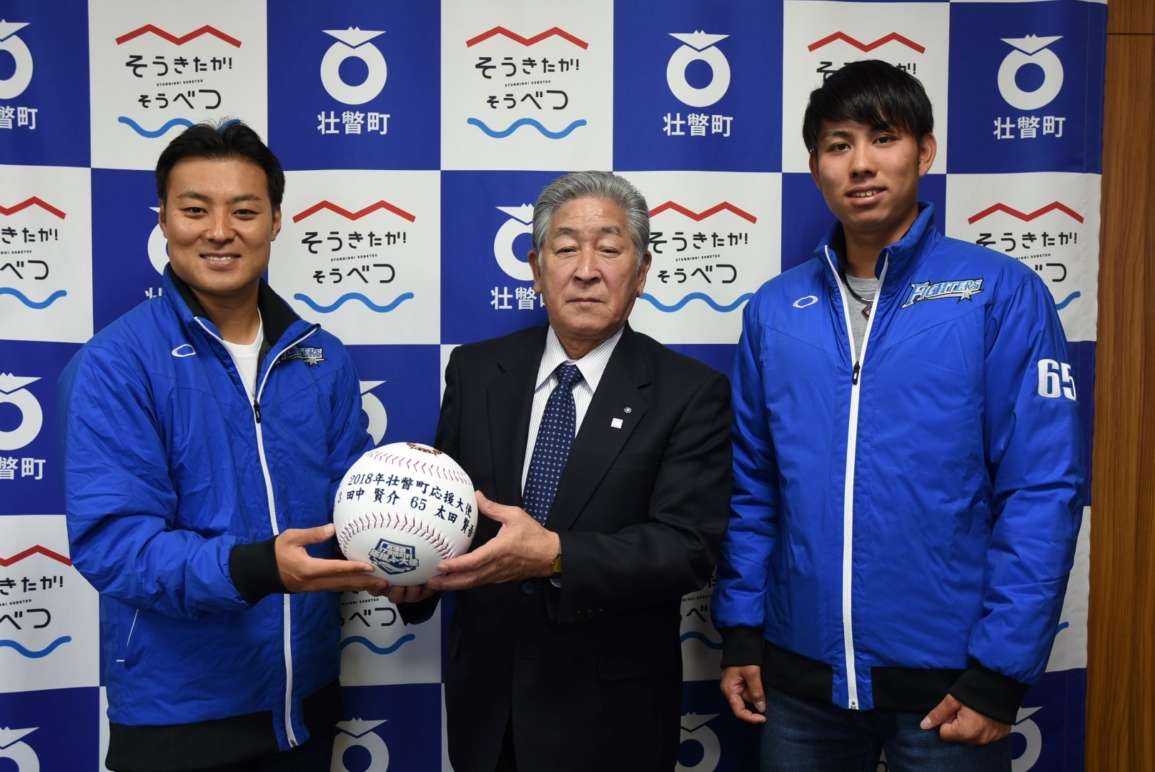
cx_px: 578
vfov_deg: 35.5
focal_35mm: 38
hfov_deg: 51.3
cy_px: 386
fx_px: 1204
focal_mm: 25
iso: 320
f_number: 4
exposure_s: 1/60
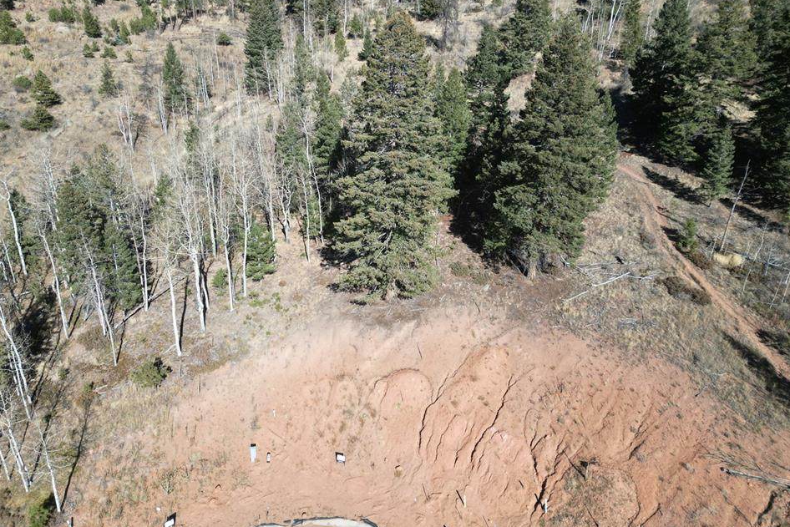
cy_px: 222
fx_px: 593
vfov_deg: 47.8
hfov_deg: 67.3
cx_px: 373
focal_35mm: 27
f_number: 1.7
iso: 120
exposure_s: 1/2500
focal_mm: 6.72
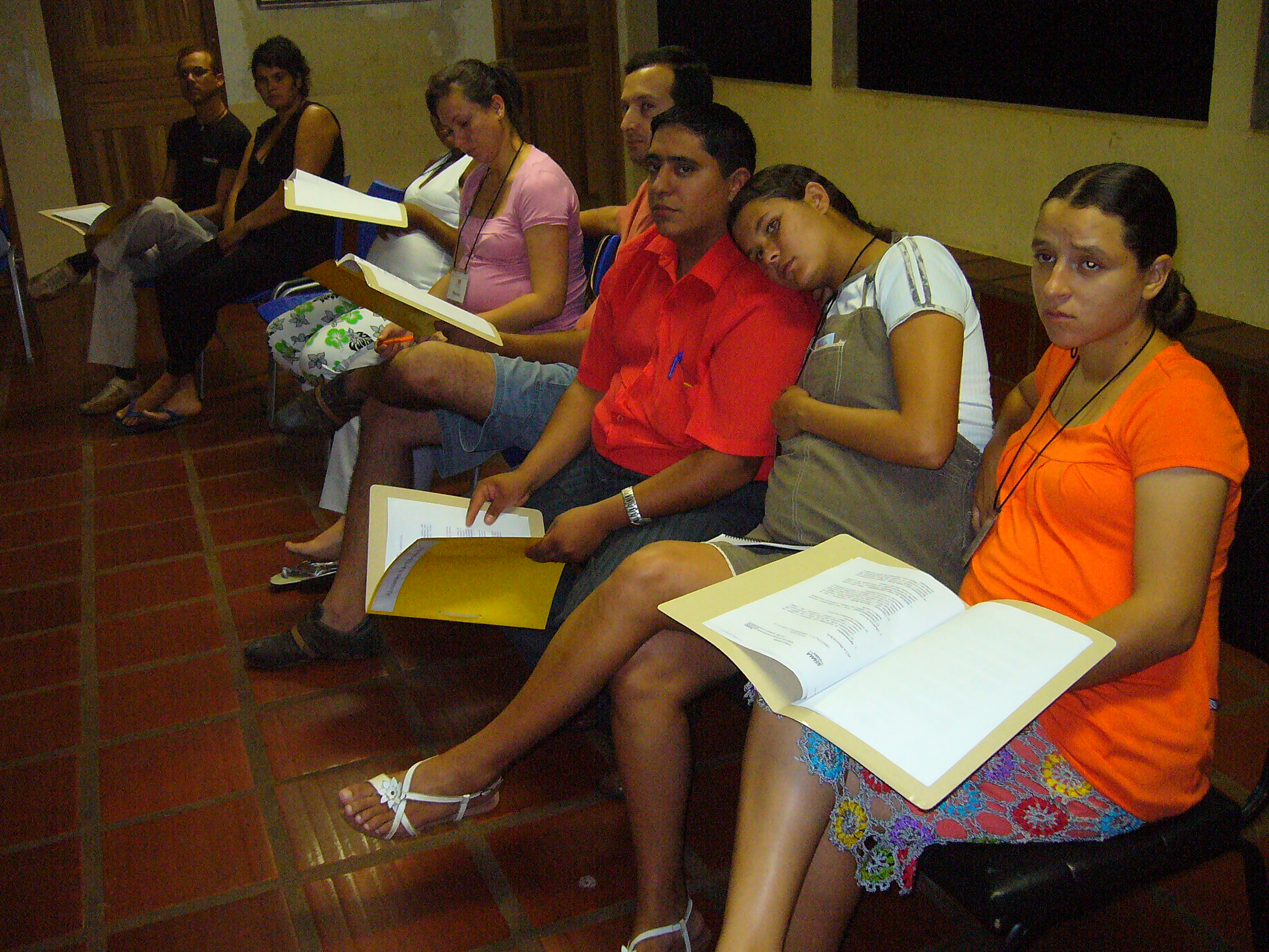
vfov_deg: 40.7
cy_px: 476
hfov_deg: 52.6
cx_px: 634
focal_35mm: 35
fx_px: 1283
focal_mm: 5.8
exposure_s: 1/60
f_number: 2.8
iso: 400
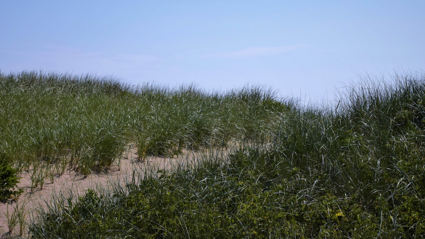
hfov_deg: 24.6
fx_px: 975
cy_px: 98
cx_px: 213
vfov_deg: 14.0
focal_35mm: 87
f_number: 22
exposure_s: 1/800
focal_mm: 55
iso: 400
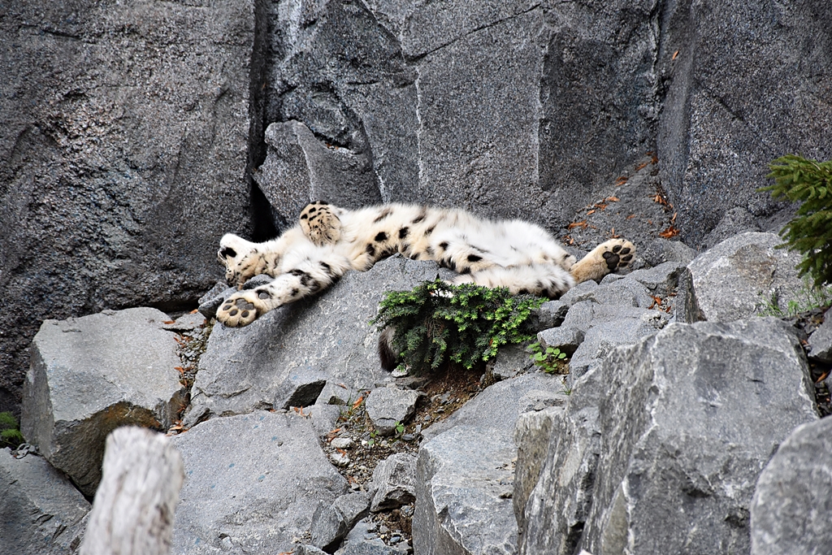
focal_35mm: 210
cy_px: 278
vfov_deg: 6.5
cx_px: 416
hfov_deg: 9.8
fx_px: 4854
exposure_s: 1/250
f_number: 5.6
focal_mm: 140
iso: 720
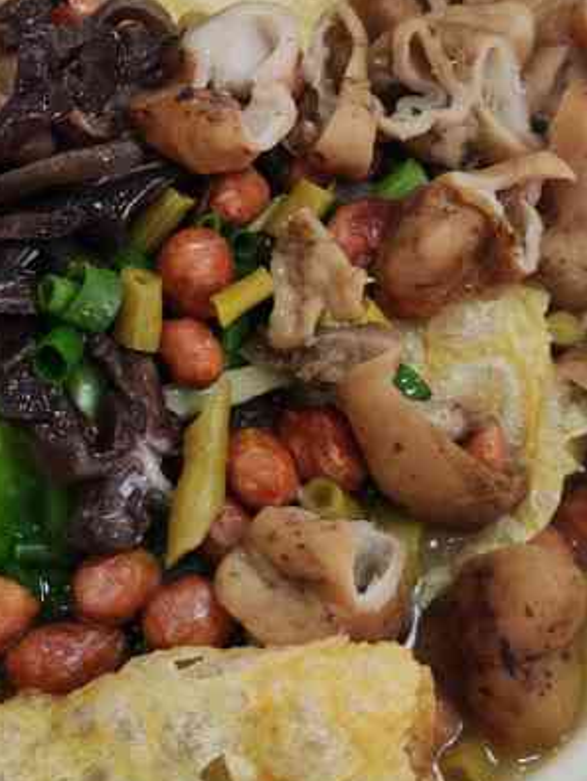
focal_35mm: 59
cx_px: 142
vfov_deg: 32.6
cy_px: 305
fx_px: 1332
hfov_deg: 24.6
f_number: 1.79
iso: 137
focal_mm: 4.71
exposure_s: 1/50
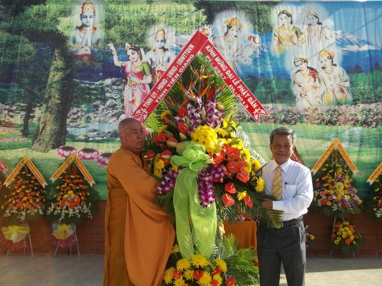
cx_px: 191
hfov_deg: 51.4
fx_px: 397
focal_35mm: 36
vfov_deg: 39.7
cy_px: 143
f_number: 8
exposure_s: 1/100
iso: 64
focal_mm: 6.5
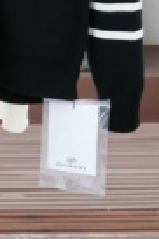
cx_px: -85
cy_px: -94
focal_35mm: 153
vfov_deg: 12.9
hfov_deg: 8.7
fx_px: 1016
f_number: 4.5
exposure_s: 1/125
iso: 1000
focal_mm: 28
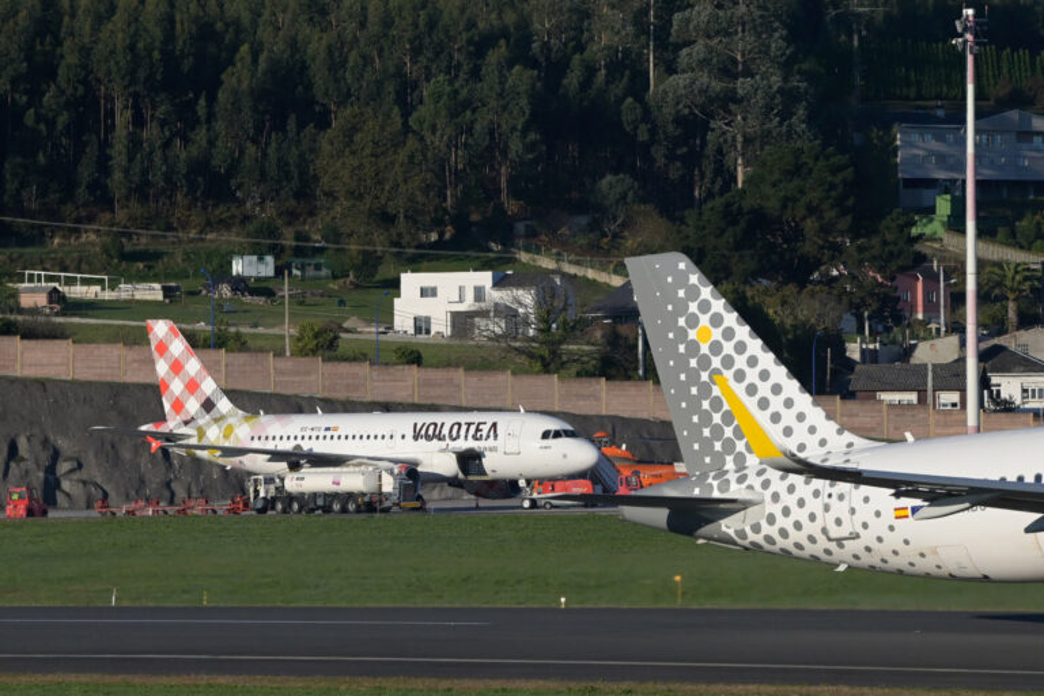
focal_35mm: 277
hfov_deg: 7.4
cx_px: 522
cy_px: 348
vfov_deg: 5.0
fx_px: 8032
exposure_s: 1/6400
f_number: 8
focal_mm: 185
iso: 1250
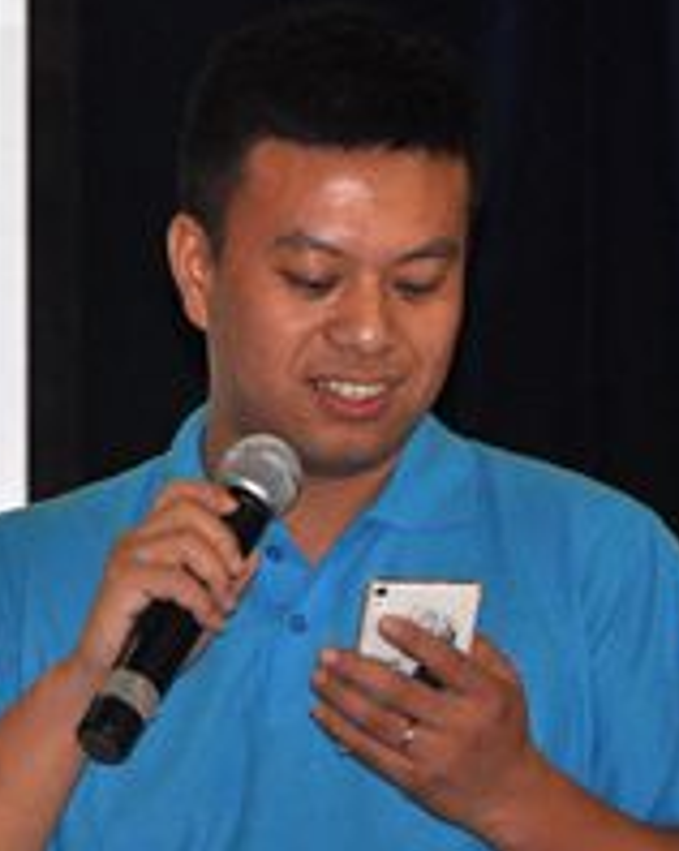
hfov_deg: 3.4
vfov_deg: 4.3
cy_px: 544
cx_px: -189
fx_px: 11282
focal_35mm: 448
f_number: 5.6
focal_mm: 105
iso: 800
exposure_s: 1/60
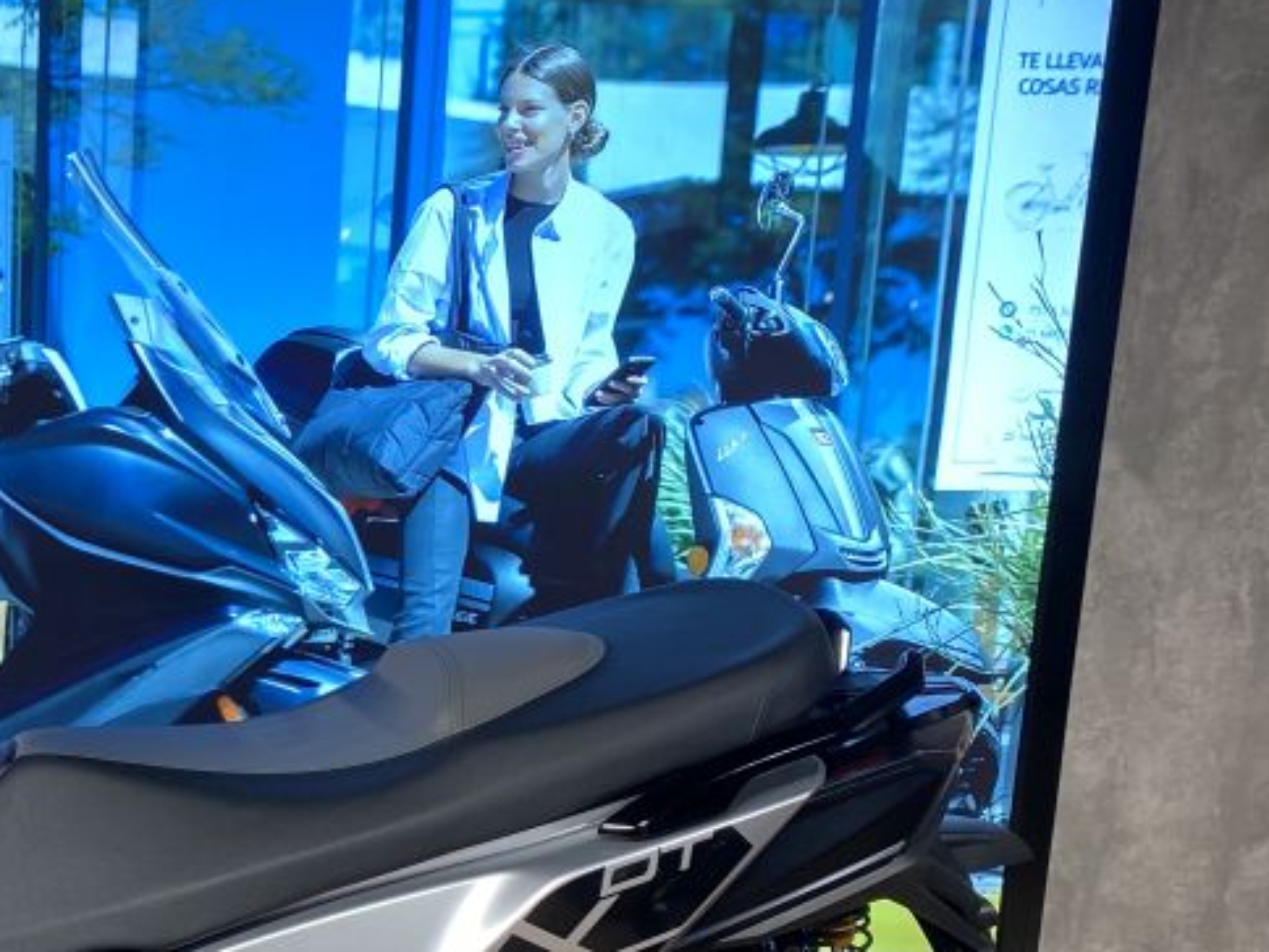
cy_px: 754
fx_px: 2090
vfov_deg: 25.2
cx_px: -42
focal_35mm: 57
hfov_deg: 31.0
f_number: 1.8
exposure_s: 1/100
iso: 100
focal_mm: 4.25
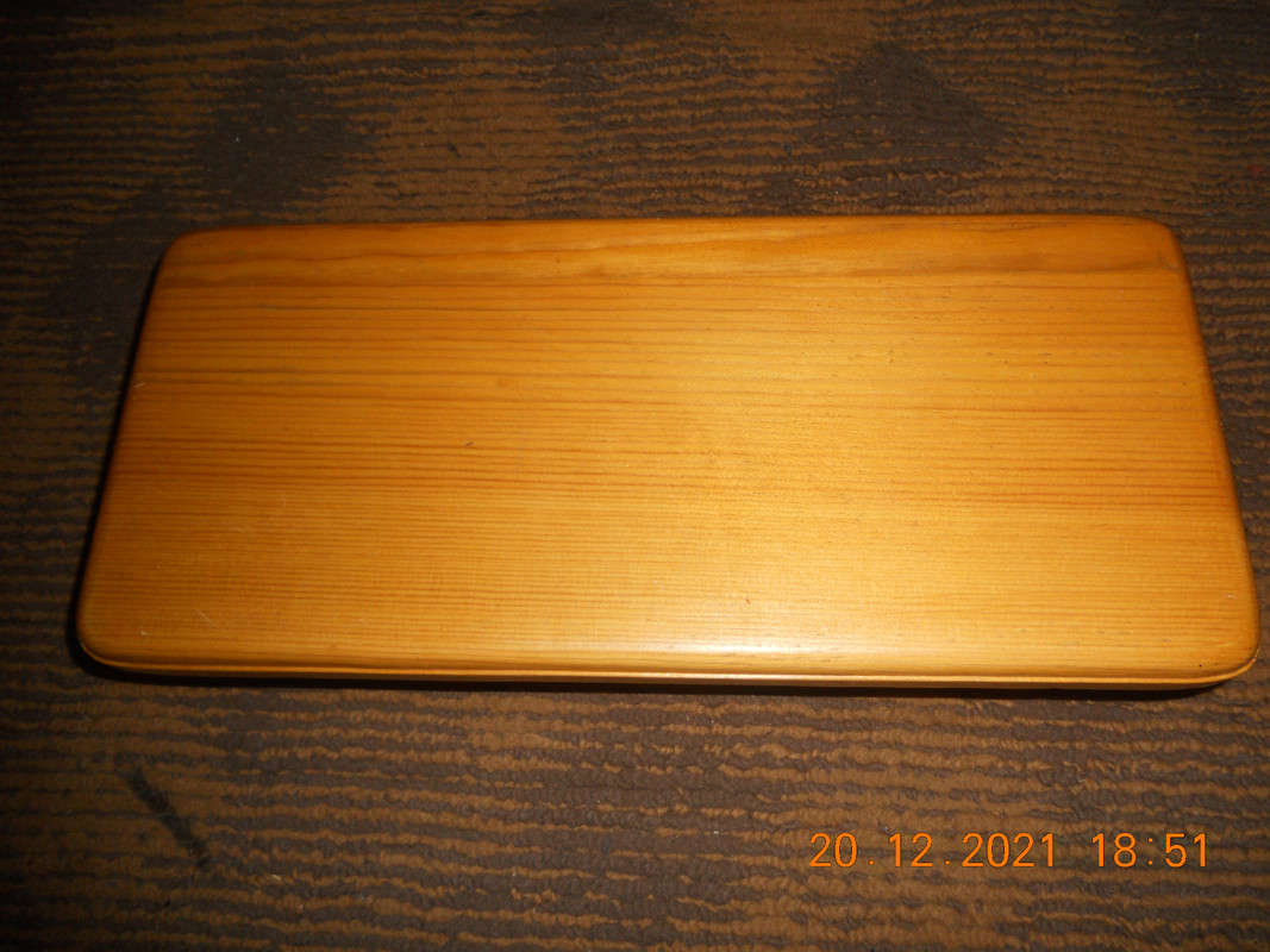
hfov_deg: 65.3
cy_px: 476
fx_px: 990
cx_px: 635
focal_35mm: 27
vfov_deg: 51.3
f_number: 3.2
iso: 80
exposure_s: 1/25
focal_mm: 4.9
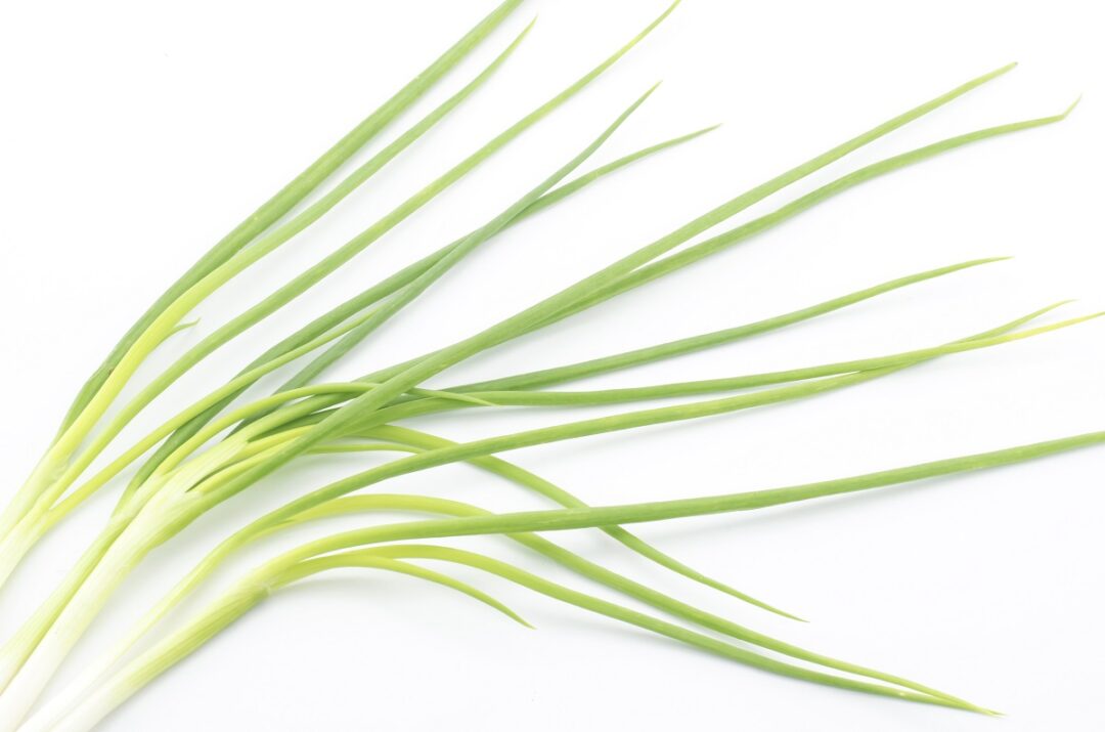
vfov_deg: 18.1
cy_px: 366
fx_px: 2297
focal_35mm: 75
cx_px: 552
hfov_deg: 27.0
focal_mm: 50
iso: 100
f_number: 16
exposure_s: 2
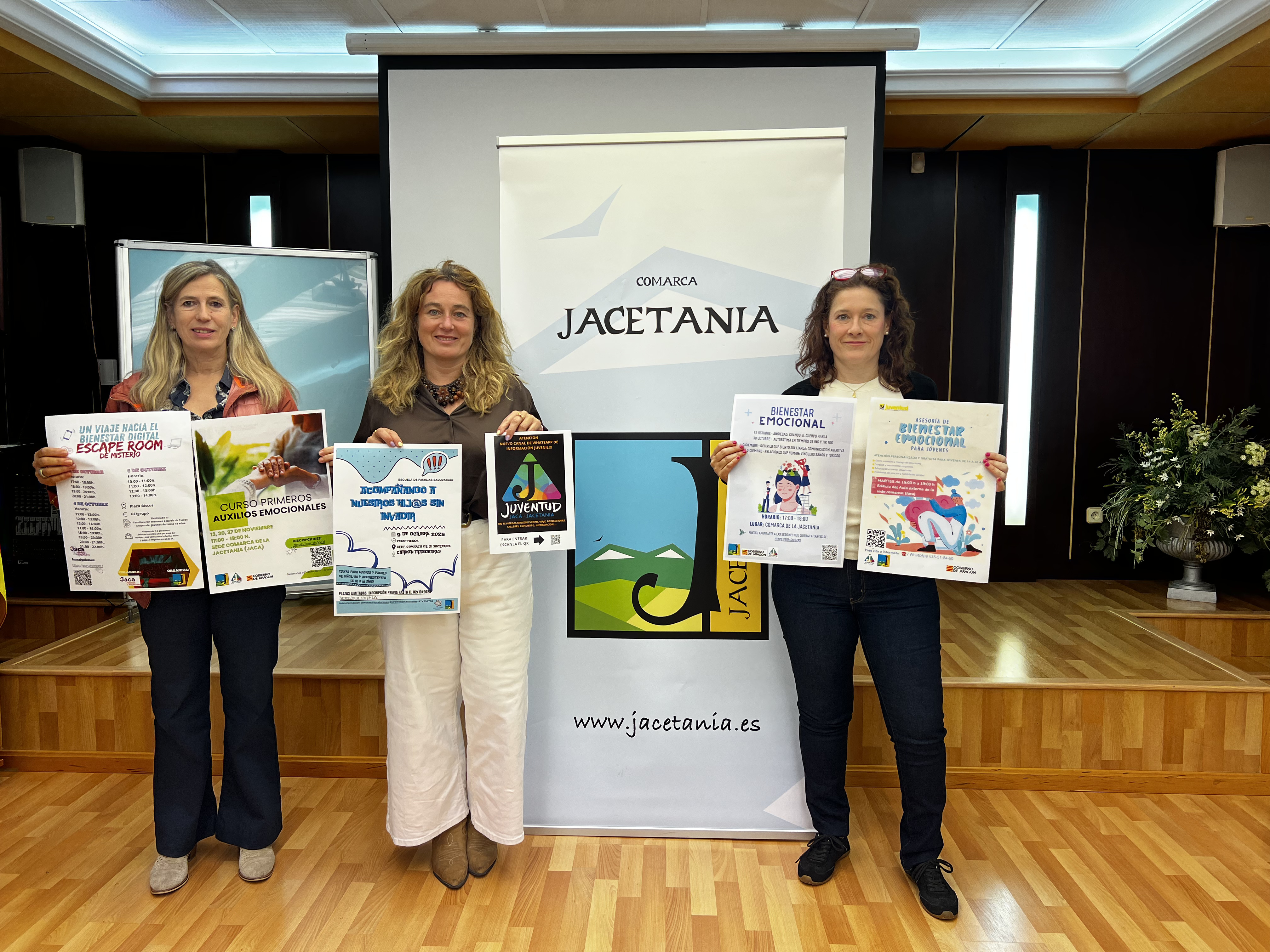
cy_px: 476
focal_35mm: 26
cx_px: 635
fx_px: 954
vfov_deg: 53.1
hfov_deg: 67.3
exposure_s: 1/113
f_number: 1.5
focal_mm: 5.7
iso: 32
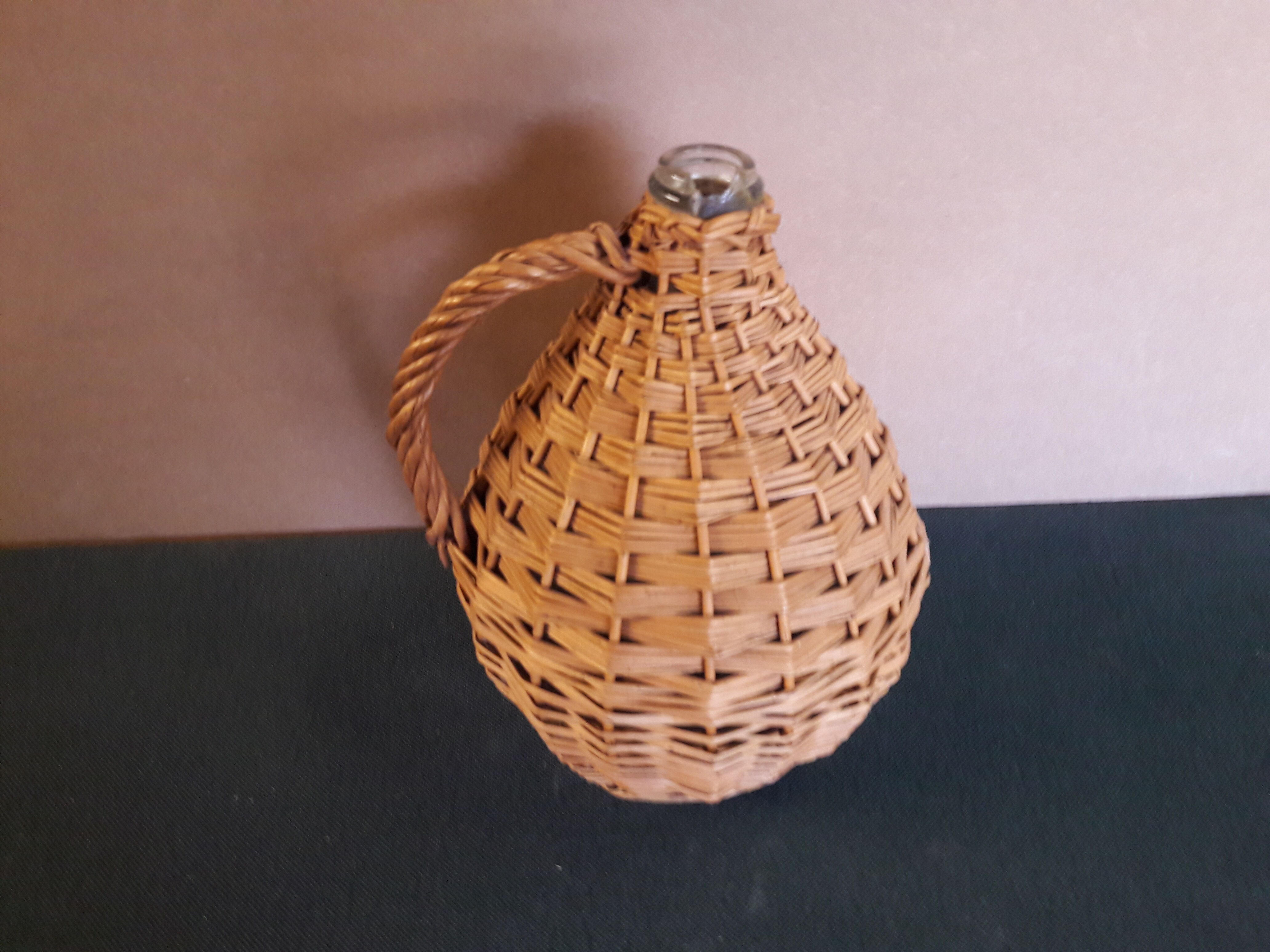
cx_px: 635
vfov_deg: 49.7
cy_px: 476
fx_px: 1027
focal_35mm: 28
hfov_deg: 63.4
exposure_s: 1/33
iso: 200
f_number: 1.9
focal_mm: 3.7
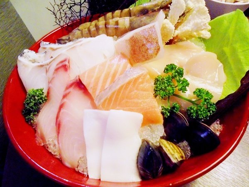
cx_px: 124
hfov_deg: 67.3
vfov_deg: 53.1
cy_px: 94
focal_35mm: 26
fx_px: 187
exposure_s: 1/13
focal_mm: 4.6
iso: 400
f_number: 3.5
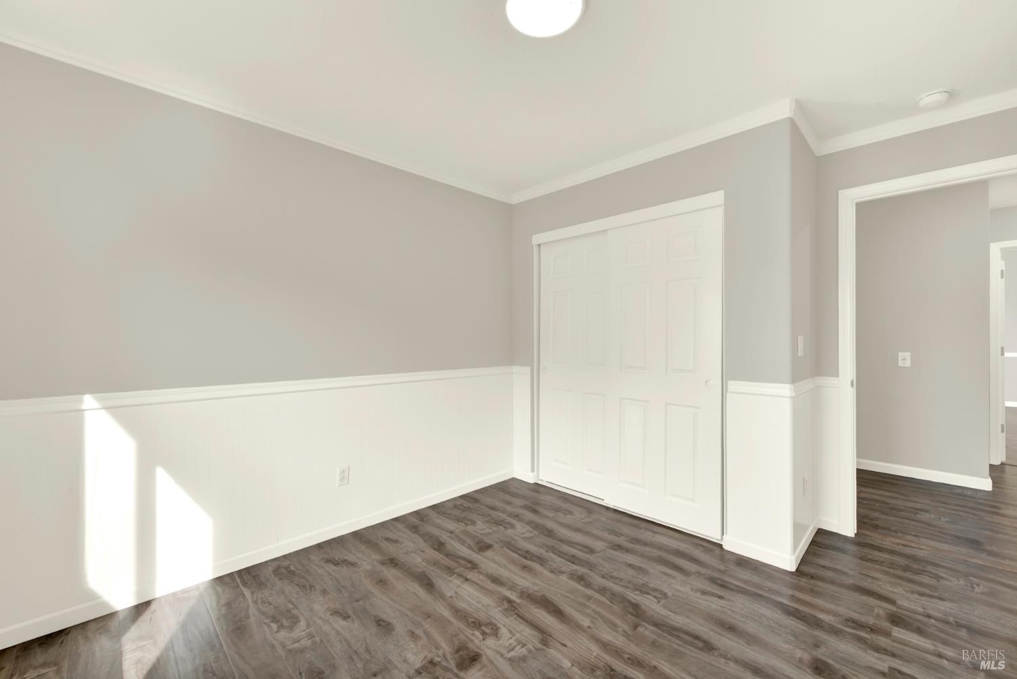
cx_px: 508
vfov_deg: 81.3
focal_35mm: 14
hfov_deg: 104.2
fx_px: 396
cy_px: 340
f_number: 14
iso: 100
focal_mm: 14
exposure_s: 1/13
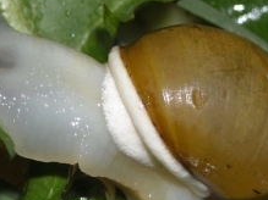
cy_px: 155
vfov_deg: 6.9
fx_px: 1664
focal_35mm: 215
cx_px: 135
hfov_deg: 9.2
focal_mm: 17.1
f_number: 9.3
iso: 200
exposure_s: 1/125
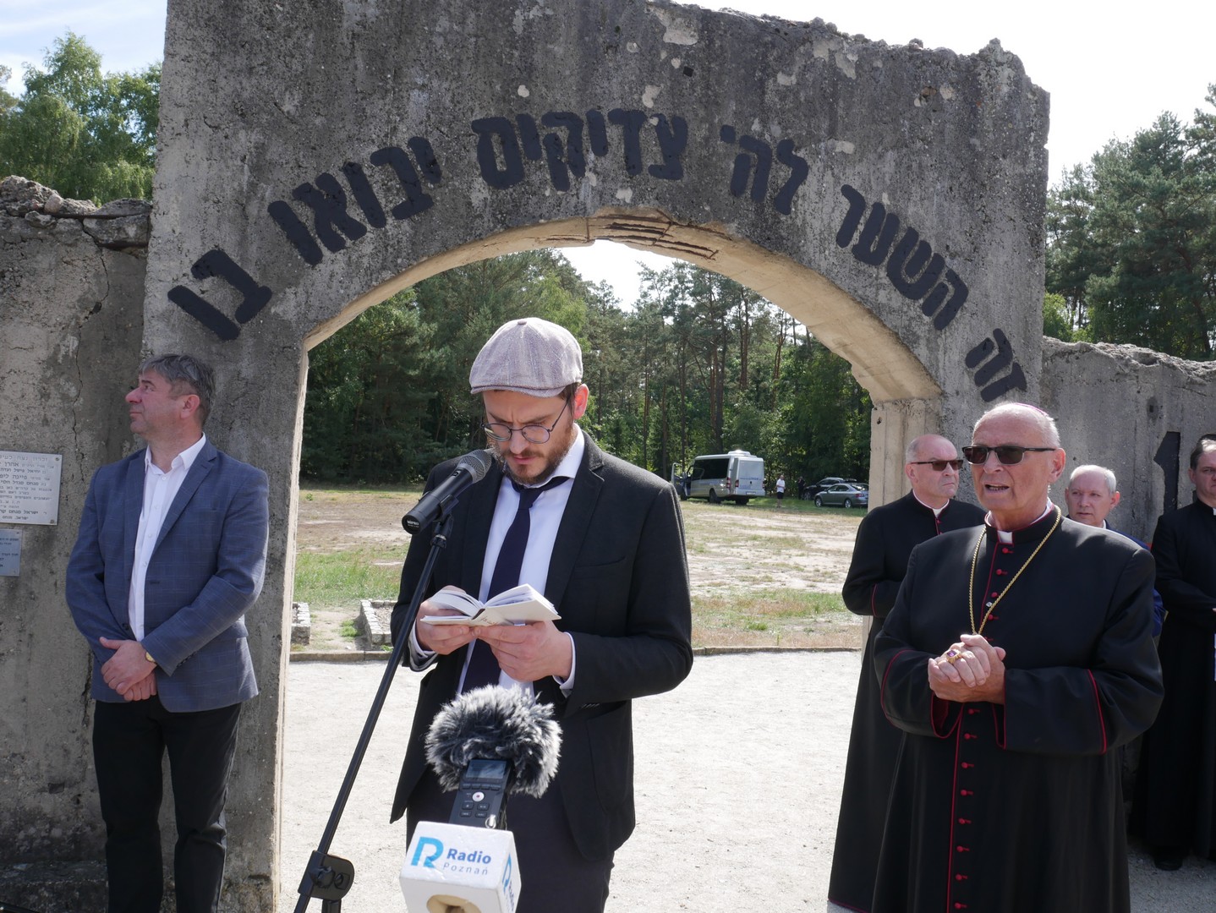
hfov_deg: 63.4
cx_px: 608
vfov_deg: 49.8
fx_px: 984
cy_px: 456
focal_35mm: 28
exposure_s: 1/160
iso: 200
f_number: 9
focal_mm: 14
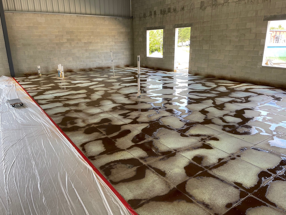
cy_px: 108
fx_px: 215
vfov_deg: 53.1
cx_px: 143
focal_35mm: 26
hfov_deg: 67.3
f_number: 1.6
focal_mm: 5.1
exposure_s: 1/121
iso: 64
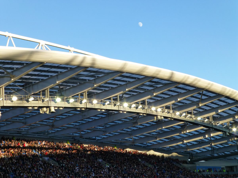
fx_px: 516
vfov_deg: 19.6
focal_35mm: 75
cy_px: 89
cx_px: 119
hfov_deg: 26.0
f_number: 5
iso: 160
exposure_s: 1/200
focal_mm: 13.3
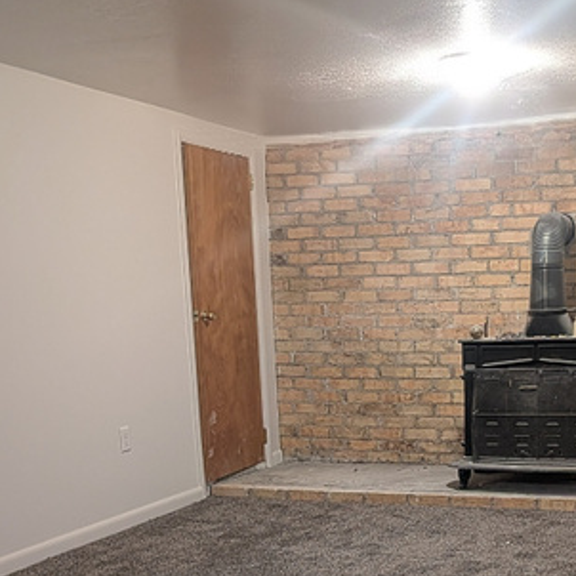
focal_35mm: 54
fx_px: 1017
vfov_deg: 30.3
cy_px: 511
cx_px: 412
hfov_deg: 31.2
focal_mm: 6.9
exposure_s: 1/24
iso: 92
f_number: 1.68
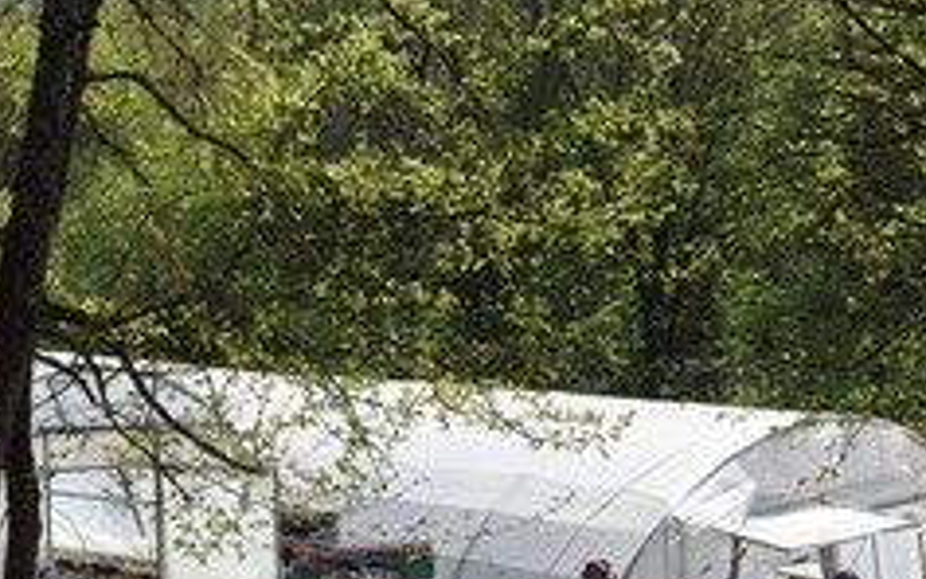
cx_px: 258
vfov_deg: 16.9
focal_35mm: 76
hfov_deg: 26.9
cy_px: 528
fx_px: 1918
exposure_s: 1/250
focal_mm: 42
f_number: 13
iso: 200
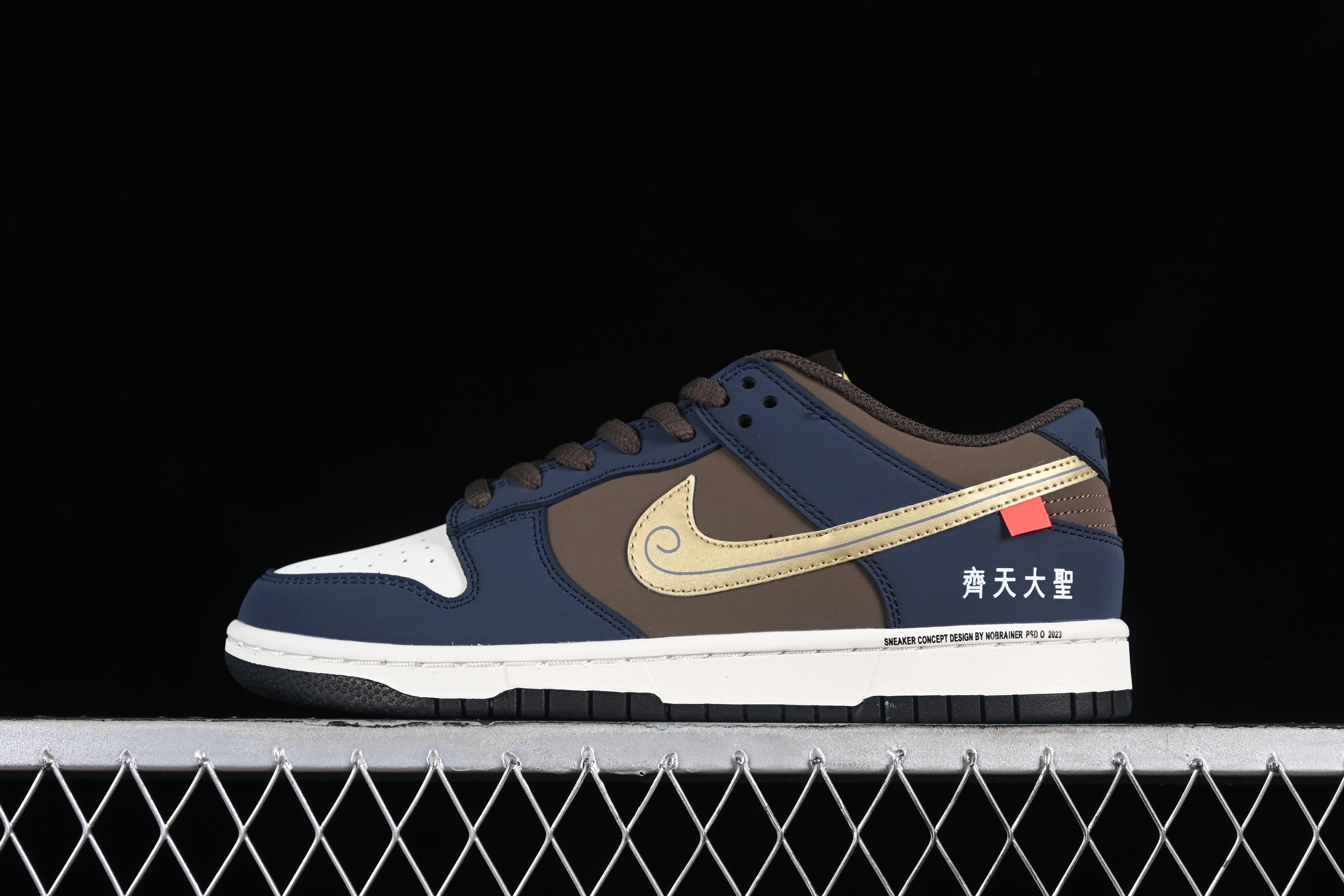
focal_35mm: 75
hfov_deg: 27.0
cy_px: 448
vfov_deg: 18.2
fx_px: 2800
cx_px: 672
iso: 160
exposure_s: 1/60
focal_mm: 50
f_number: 6.3
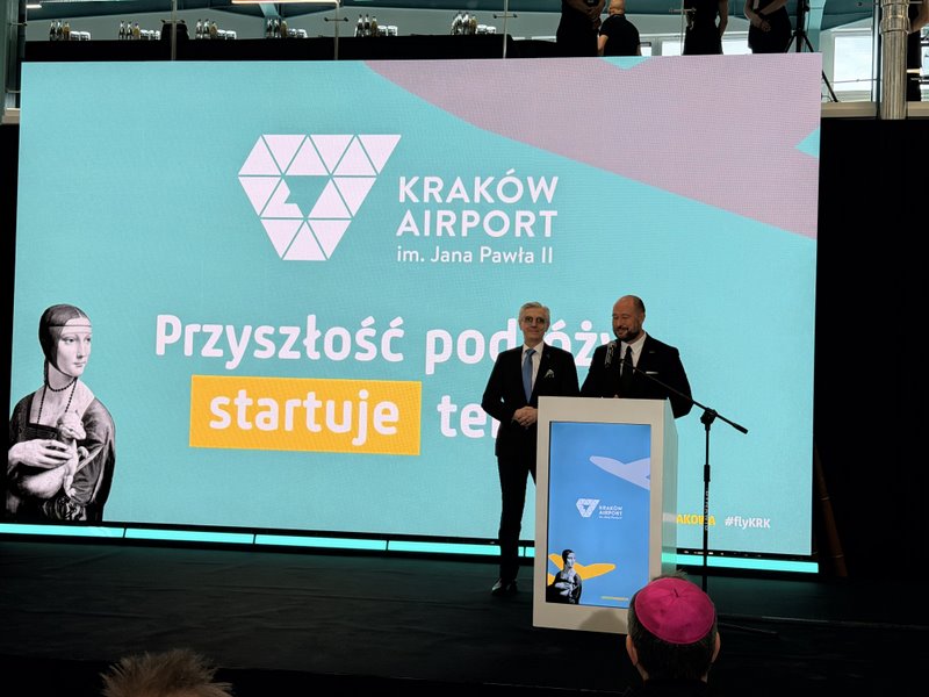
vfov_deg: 30.3
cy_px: 348
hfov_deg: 39.7
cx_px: 464
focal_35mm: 48
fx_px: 1288
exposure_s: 1/249
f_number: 1.78
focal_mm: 6.76
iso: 64
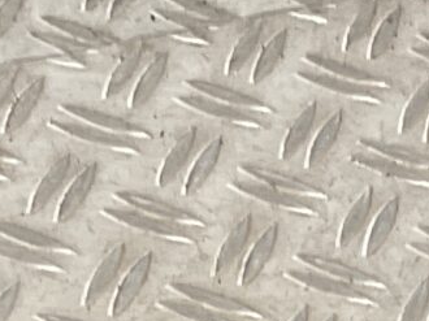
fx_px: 2786
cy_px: 847
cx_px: 520
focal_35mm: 225
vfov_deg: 6.2
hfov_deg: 8.7
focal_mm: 3
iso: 40
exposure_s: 1/60
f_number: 1.8
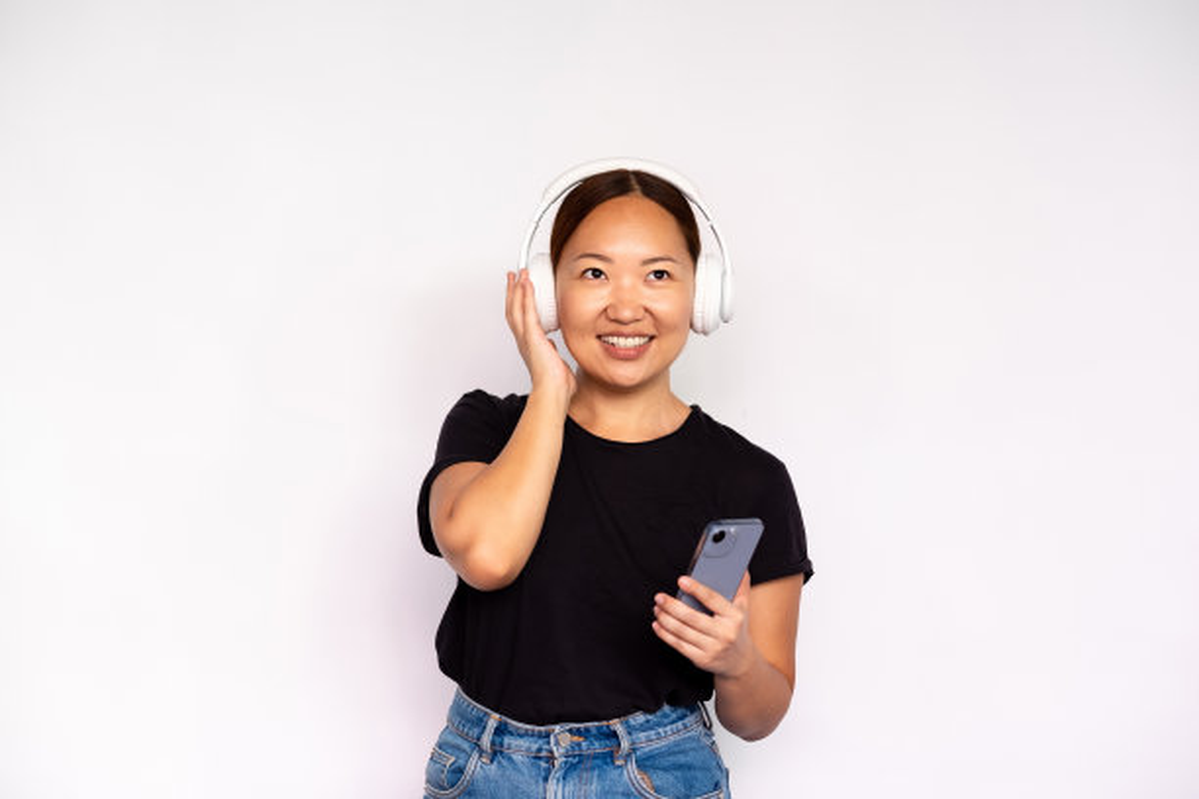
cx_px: 600
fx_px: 2797
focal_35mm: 84
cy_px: 400
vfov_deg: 16.3
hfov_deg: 24.2
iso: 320
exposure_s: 1/180
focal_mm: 56
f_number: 2.2
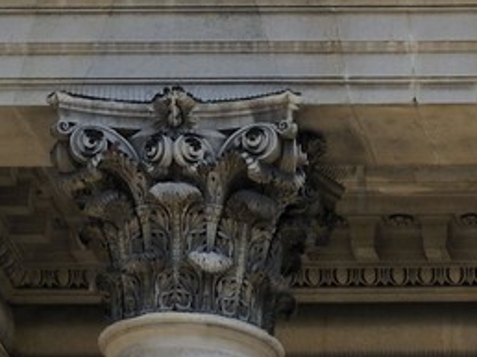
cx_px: 965
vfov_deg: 4.4
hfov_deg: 5.9
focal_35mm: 328
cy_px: 1010
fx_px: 4516
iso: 200
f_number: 13
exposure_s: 1/160
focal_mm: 55
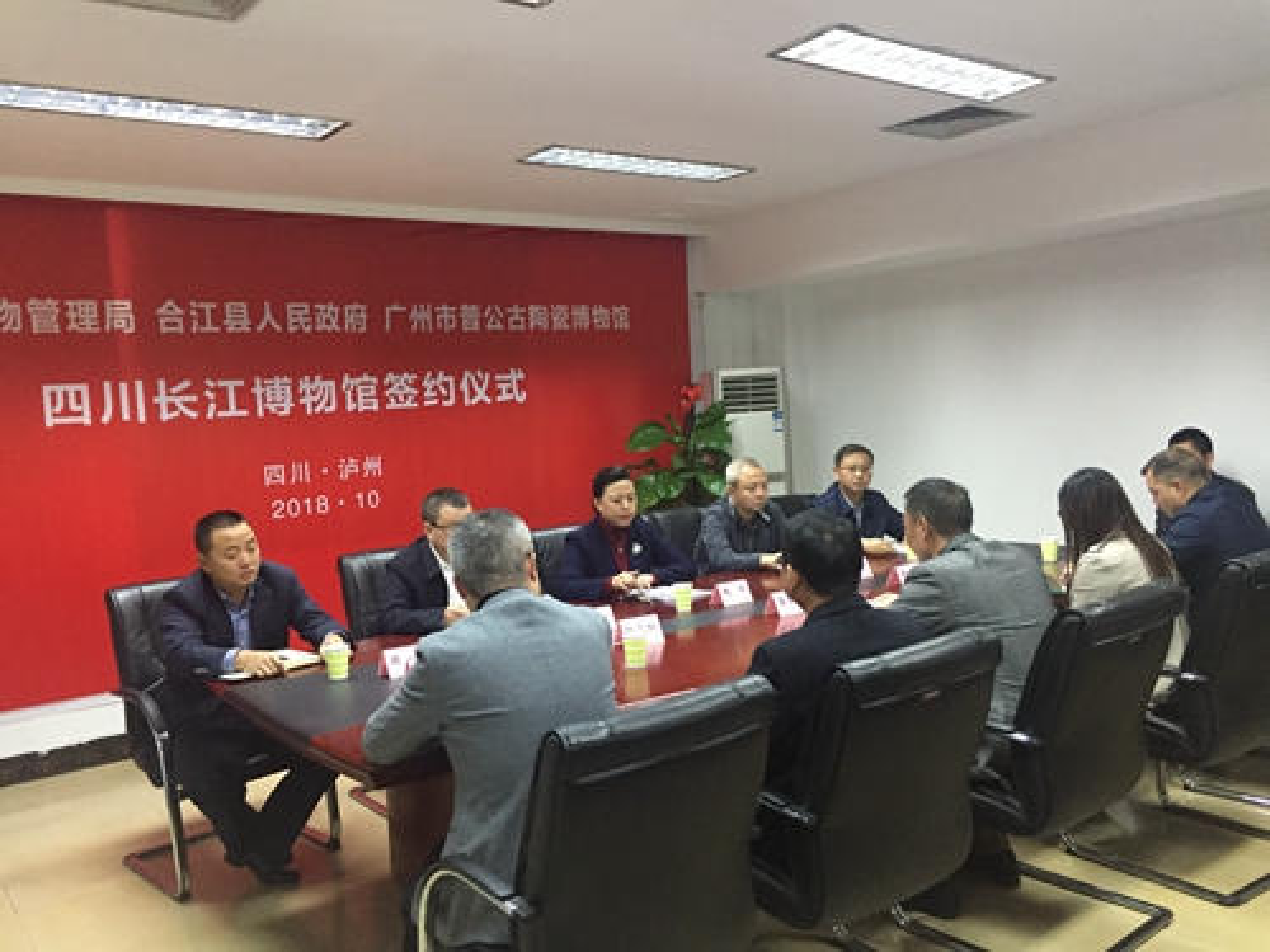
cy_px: 476
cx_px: 635
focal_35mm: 29
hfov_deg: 61.7
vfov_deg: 48.2
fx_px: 1064
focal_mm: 4.15
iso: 250
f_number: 2.2
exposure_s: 1/25
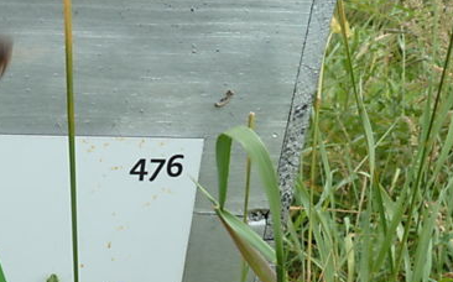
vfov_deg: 21.6
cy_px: 276
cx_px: -7
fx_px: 715
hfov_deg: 32.2
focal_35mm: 58
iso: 80
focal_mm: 4.1
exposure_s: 1/250
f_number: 4
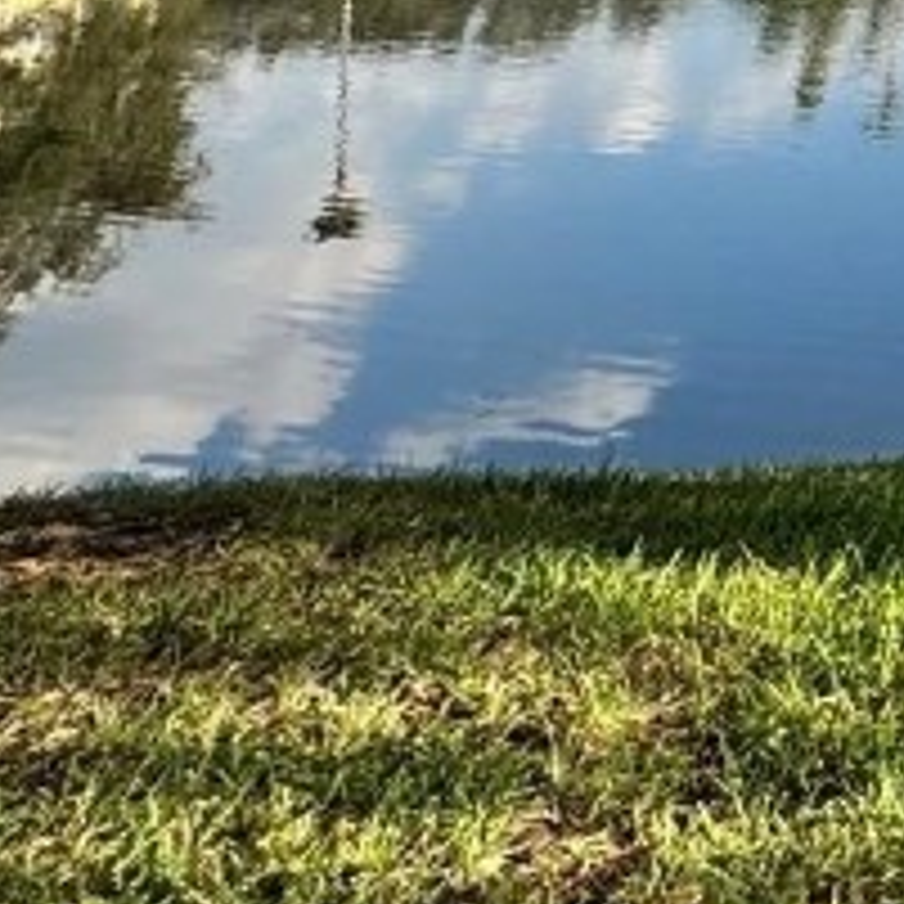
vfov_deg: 22.3
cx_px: 1866
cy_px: -468
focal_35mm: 63
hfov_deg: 17.7
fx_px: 1861
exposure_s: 1/1048
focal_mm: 2.22
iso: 50
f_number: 2.2
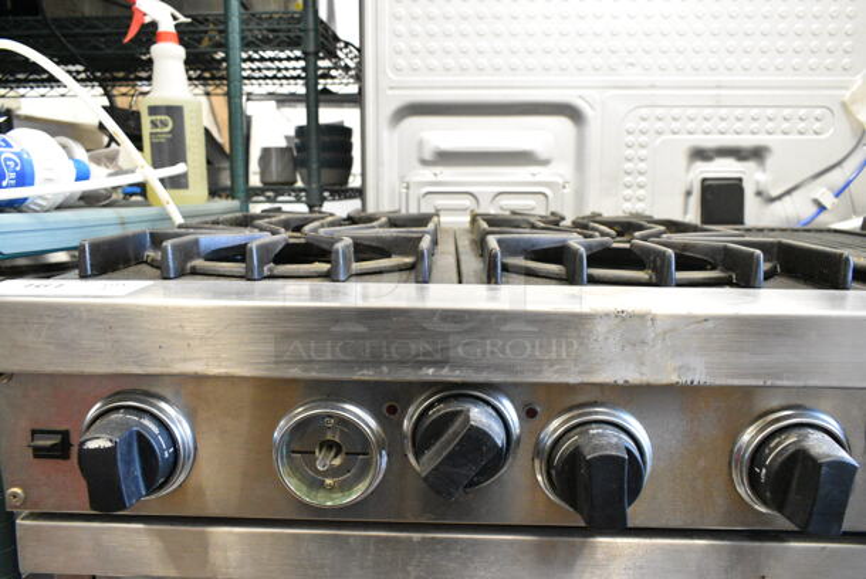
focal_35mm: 27
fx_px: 650
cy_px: 290
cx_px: 433
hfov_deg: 67.3
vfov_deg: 48.0
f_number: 5.6
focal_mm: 18
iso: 6400
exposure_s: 1/125
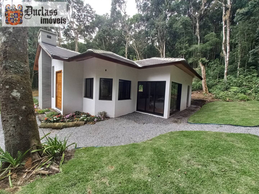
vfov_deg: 89.9
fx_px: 97
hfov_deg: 106.2
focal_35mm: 13
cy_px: 97
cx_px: 130
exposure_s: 1/149
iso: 40
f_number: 2.2
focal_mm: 1.42
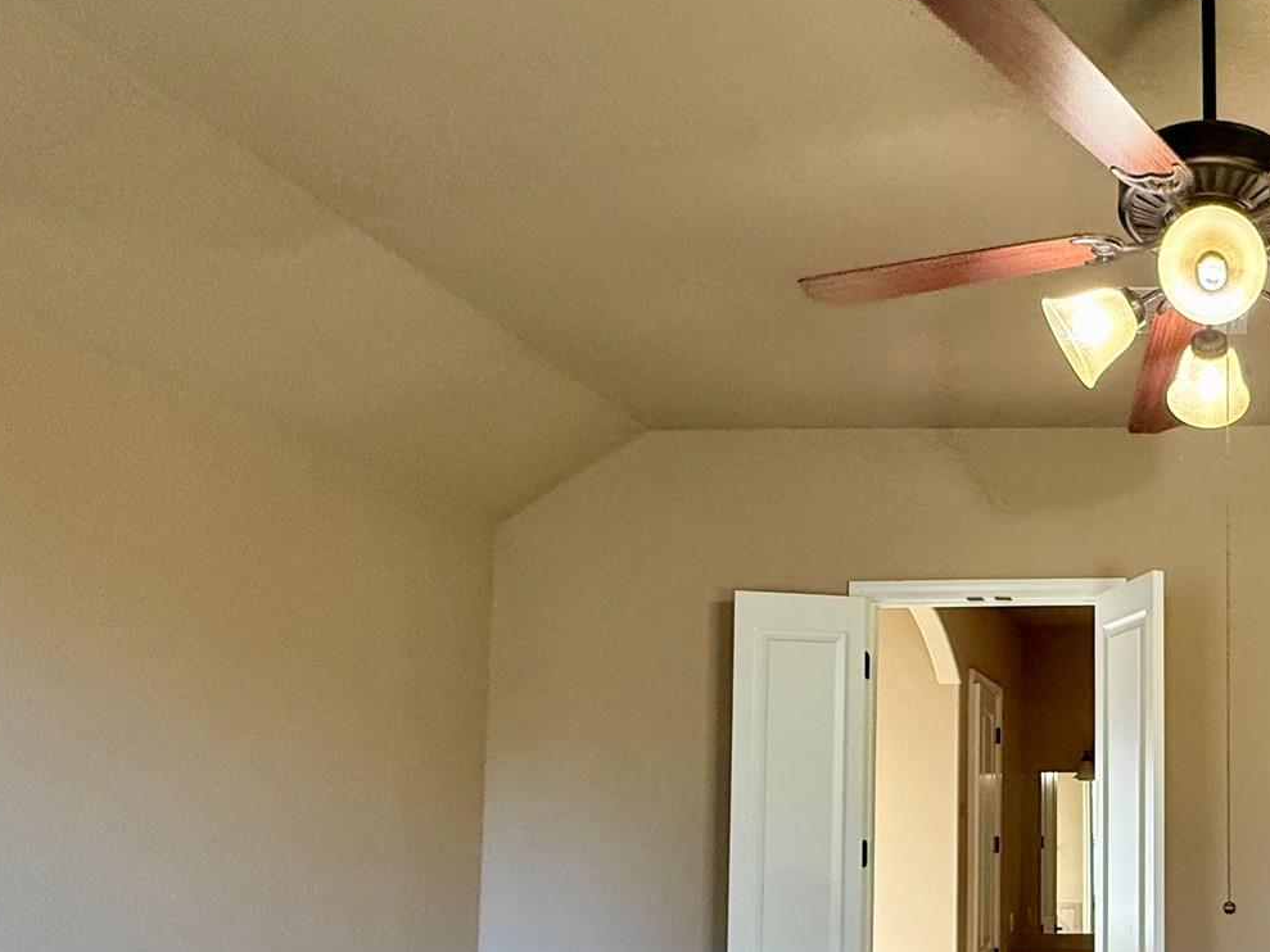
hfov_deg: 51.7
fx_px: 1064
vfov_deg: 45.8
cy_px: 761
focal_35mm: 29
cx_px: 1216
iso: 400
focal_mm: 2.22
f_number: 2.2
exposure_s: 1/72
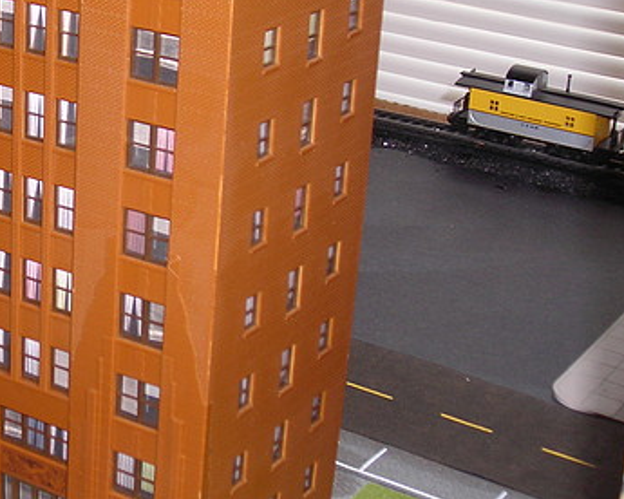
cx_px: 21
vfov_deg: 17.9
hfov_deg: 21.5
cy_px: 216
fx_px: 1588
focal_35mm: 86
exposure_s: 1/60.1
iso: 50
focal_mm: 6.3
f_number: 3.2
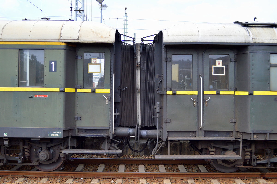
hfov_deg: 53.2
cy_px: 92
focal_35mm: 36
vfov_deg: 36.8
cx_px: 138
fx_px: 277
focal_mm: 24
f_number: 4.5
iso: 400
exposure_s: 1/1000
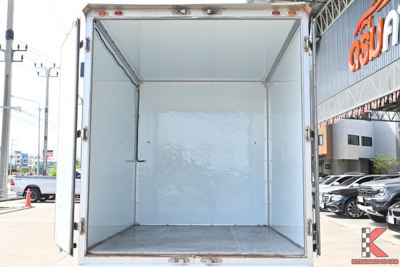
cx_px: 200
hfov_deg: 47.4
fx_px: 455
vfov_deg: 32.6
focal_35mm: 41
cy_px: 134
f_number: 6.7
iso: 140
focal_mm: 27.5
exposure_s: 1/180
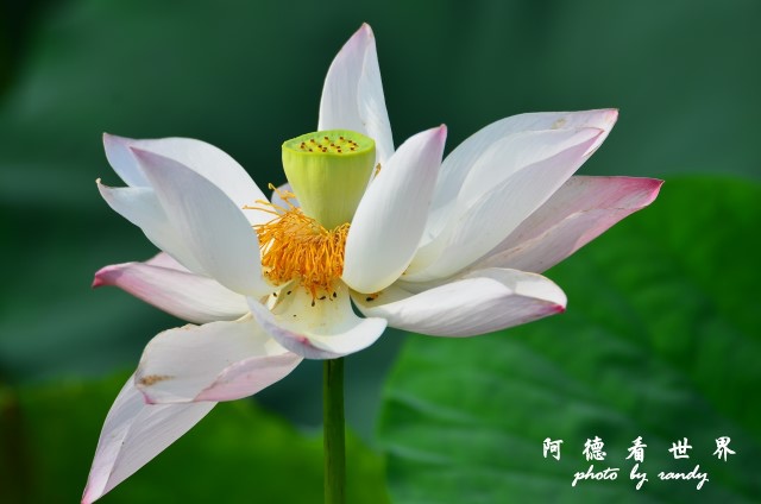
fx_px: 18987
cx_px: 380
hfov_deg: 2.3
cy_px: 252
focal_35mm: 900
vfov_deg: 1.5
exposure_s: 1/400
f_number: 6.3
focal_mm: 600
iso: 100
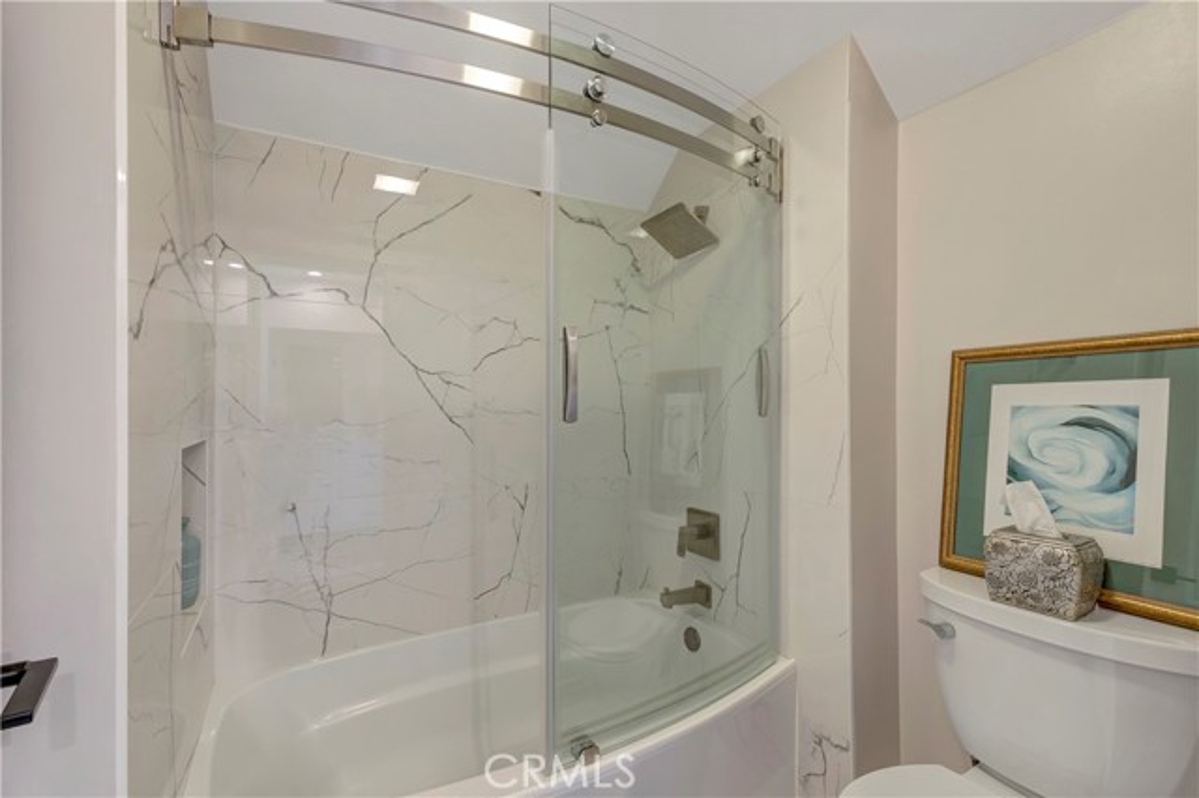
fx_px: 499
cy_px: 399
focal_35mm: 15
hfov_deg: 100.4
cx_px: 600
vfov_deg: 77.3
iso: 100
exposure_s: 1/3.33
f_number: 5.6
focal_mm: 10
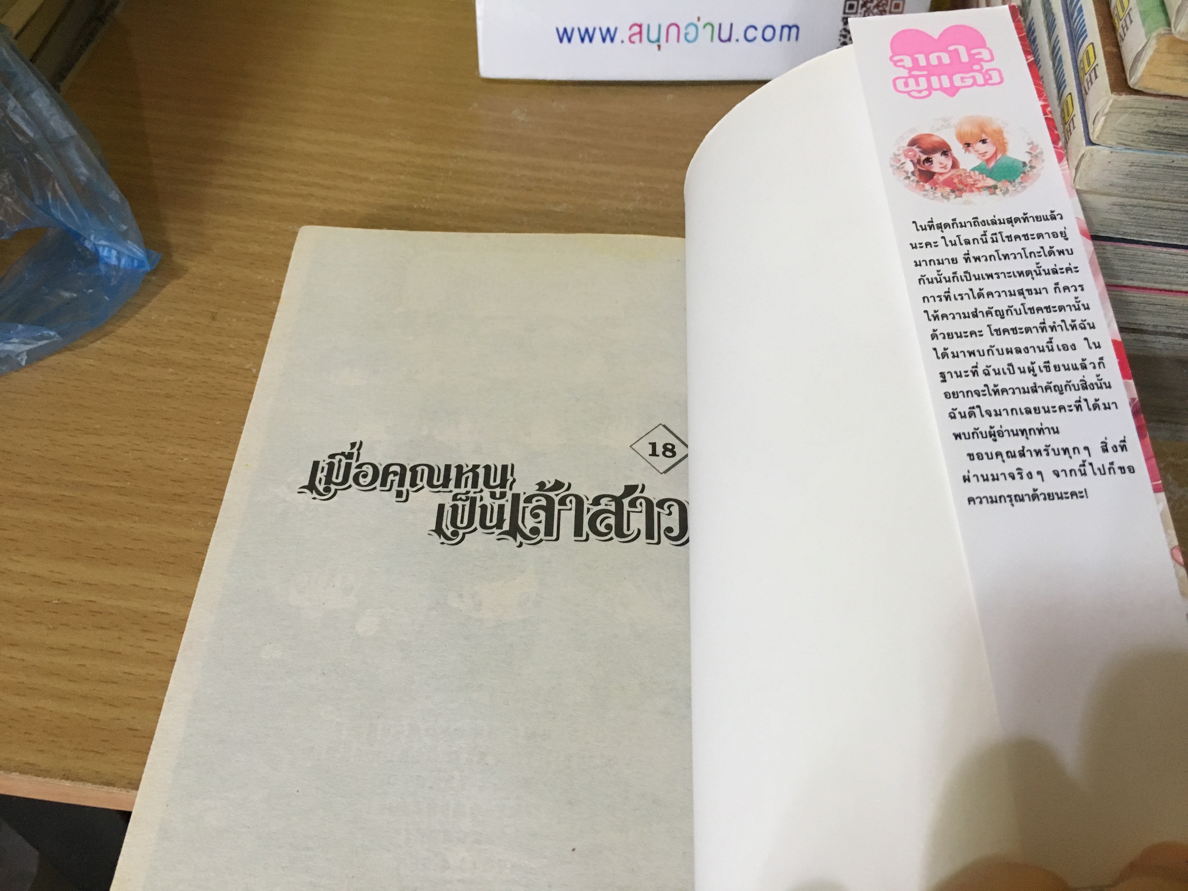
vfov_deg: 48.2
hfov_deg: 61.7
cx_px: 594
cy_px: 446
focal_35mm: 29
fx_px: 995
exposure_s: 1/33
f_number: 2.2
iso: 160
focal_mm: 4.15
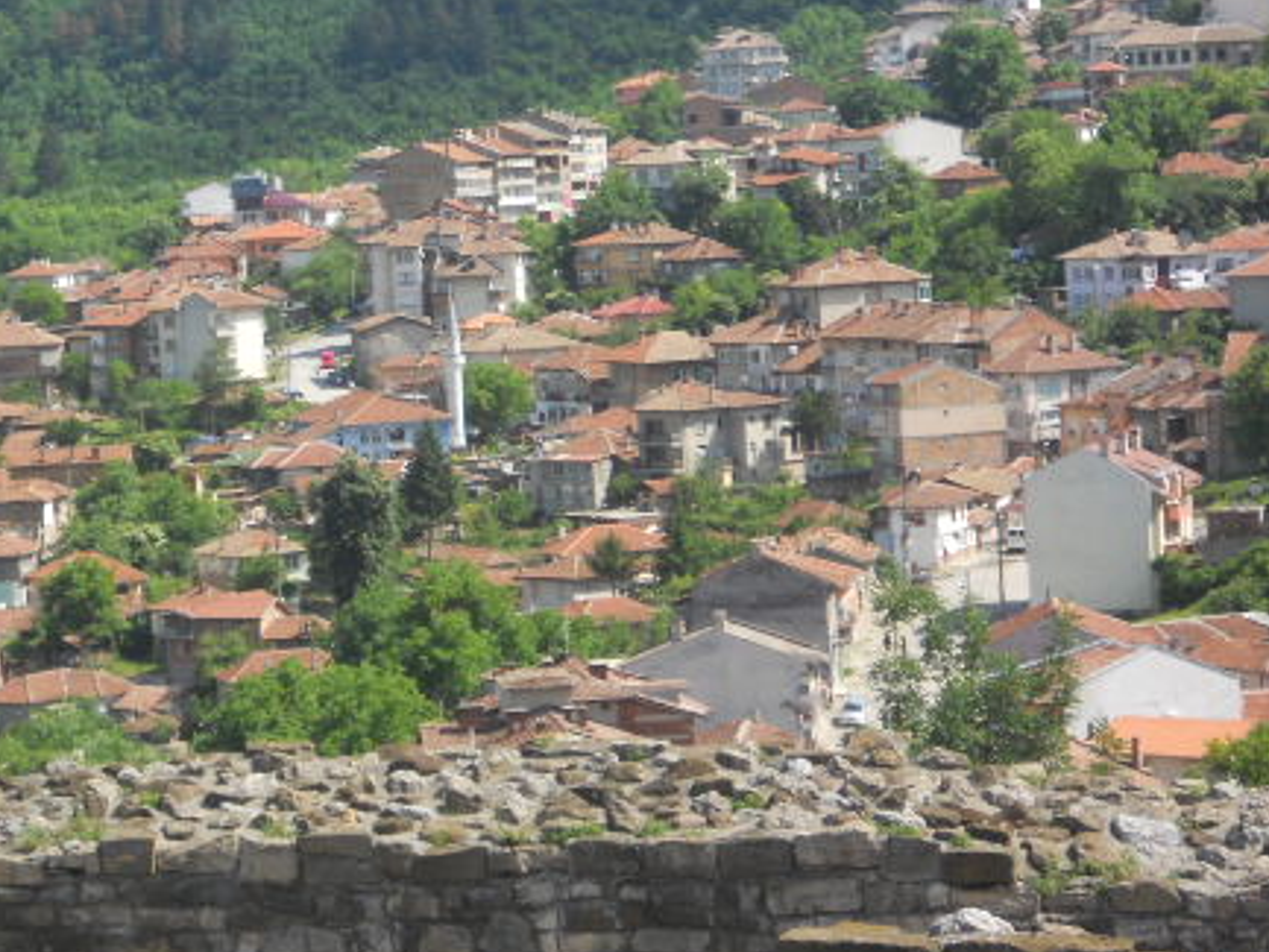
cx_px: 404
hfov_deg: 14.5
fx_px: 4987
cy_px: 363
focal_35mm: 136
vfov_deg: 10.9
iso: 80
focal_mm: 16.5
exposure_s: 1/250
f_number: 5.4
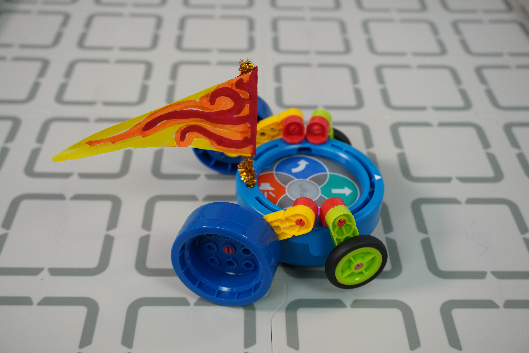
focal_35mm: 44
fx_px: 639
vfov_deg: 30.8
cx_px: 264
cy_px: 176
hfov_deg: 45.0
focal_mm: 29
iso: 160
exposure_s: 1/50
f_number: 4.5
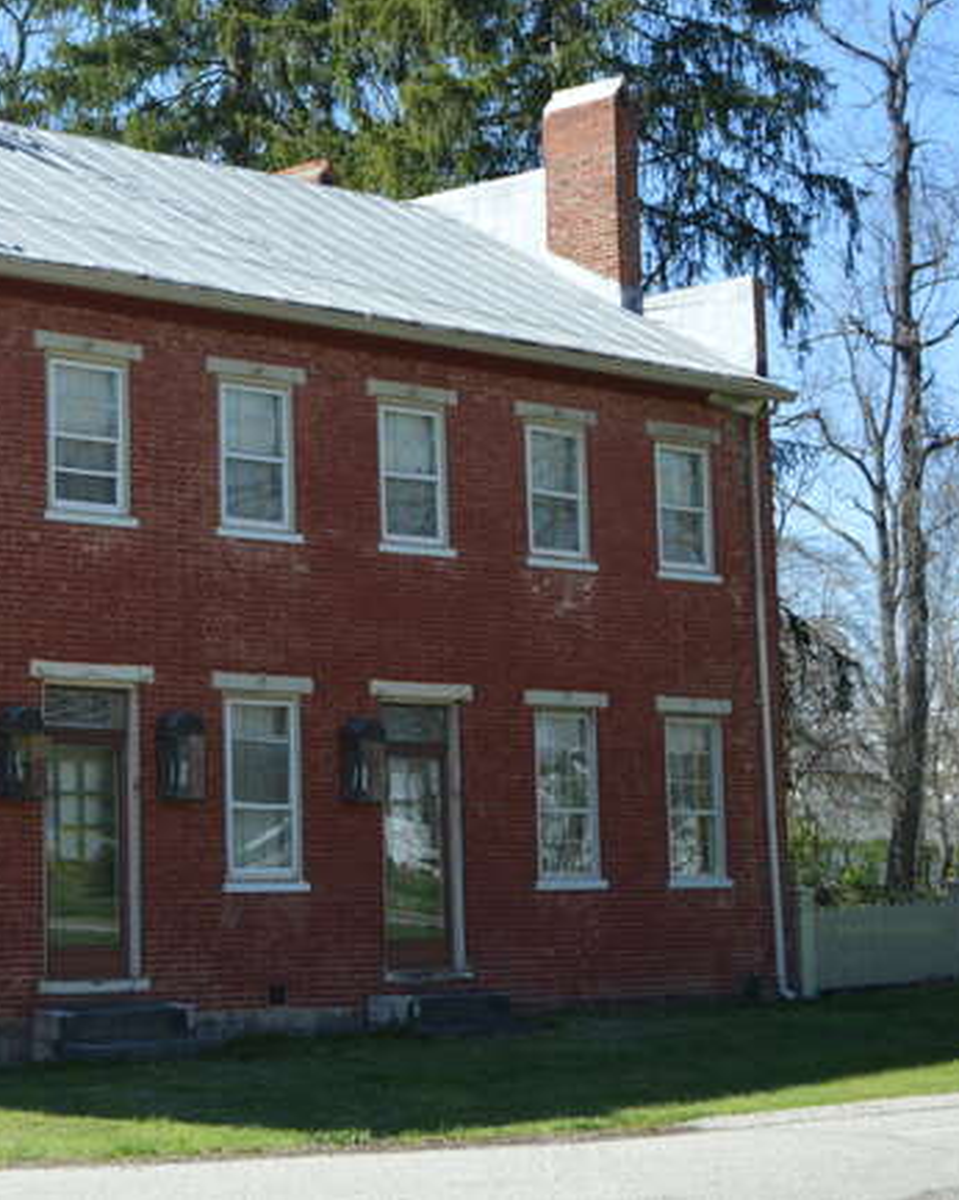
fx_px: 2769
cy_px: 468
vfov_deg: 24.4
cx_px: -111
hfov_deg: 18.8
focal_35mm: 78
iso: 100
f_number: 7.1
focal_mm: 30
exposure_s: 1/200
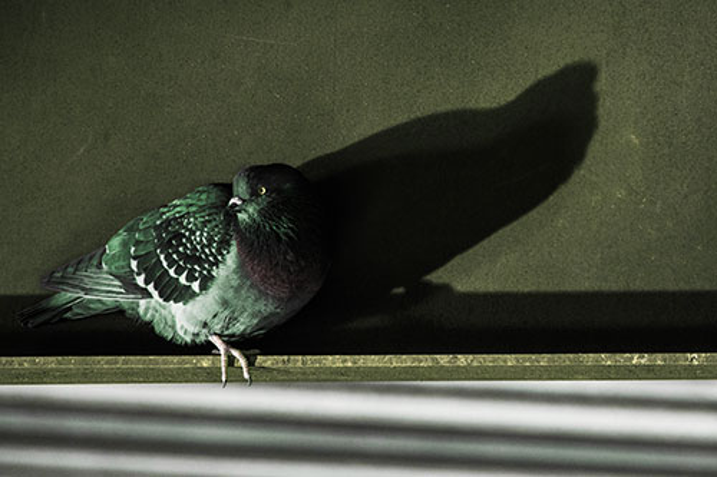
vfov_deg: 1.4
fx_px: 19909
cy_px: 238
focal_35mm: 1000
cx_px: 358
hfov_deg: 2.1
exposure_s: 1/1000
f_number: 12
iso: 5600
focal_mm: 1000
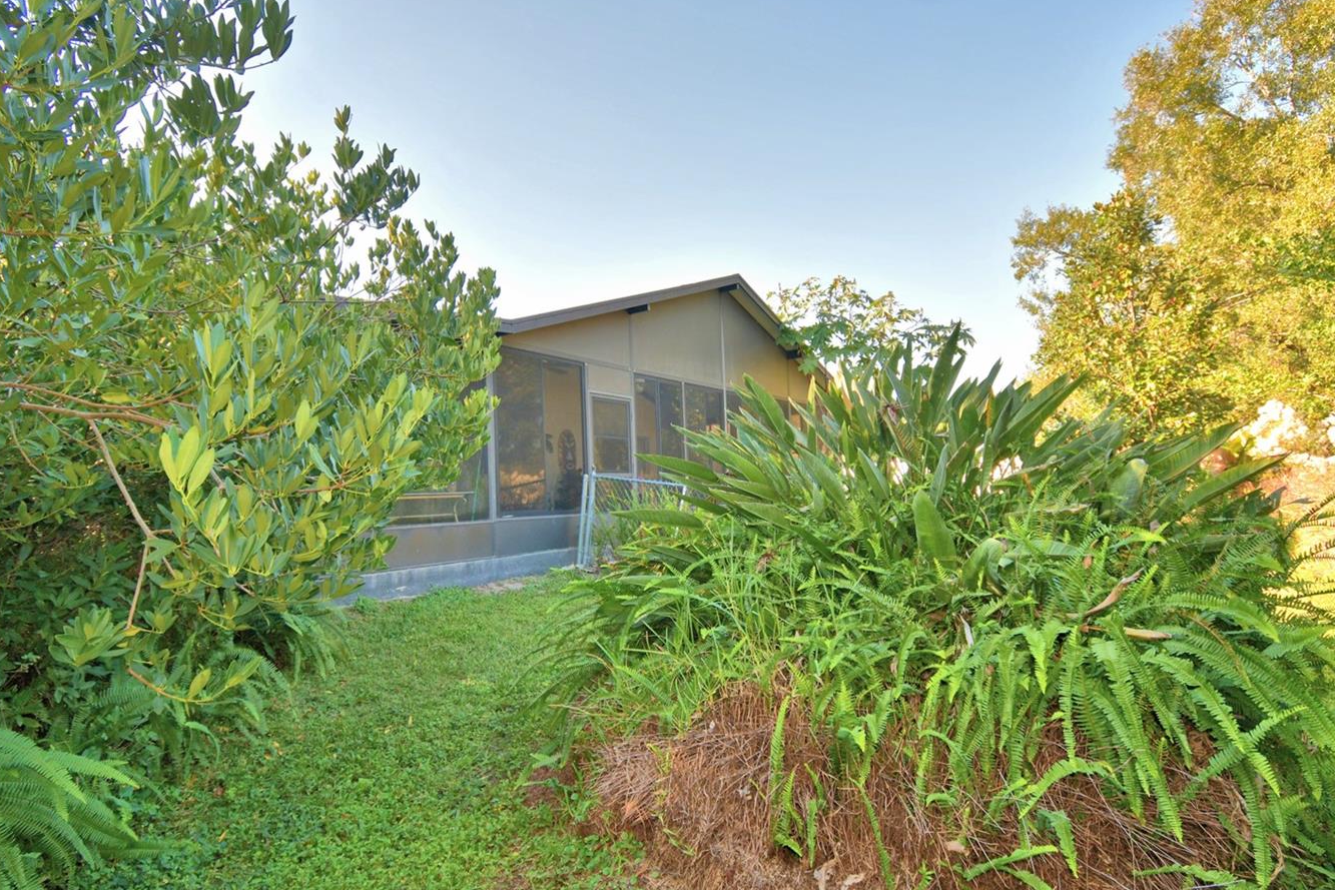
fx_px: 668
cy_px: 463
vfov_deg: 67.4
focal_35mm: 18
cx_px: 678
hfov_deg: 90.0
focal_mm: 10
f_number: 4.5
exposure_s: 1/160
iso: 100
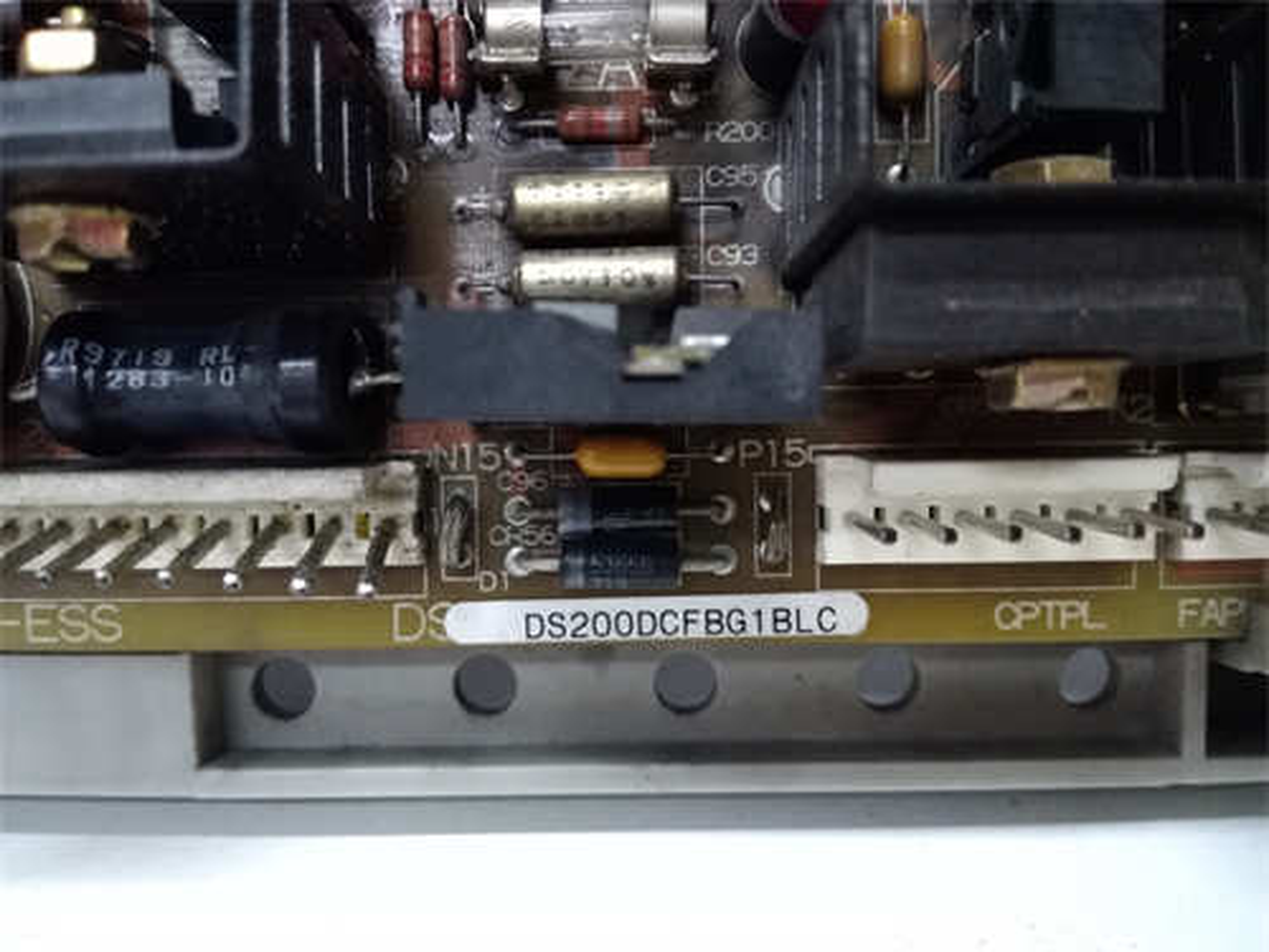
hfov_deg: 65.3
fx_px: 990
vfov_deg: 51.4
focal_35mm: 27
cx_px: 634
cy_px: 476
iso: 916
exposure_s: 1/33
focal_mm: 3.79
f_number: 2
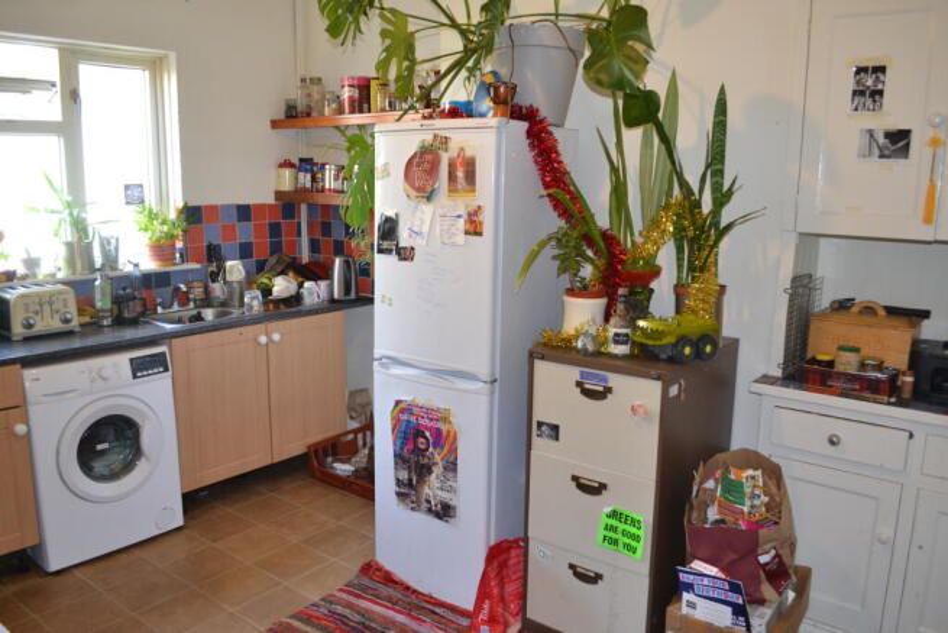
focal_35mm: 27
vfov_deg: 48.0
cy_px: 316
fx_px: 711
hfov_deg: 67.4
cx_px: 474
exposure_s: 1/60
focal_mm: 18
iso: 800
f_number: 3.5
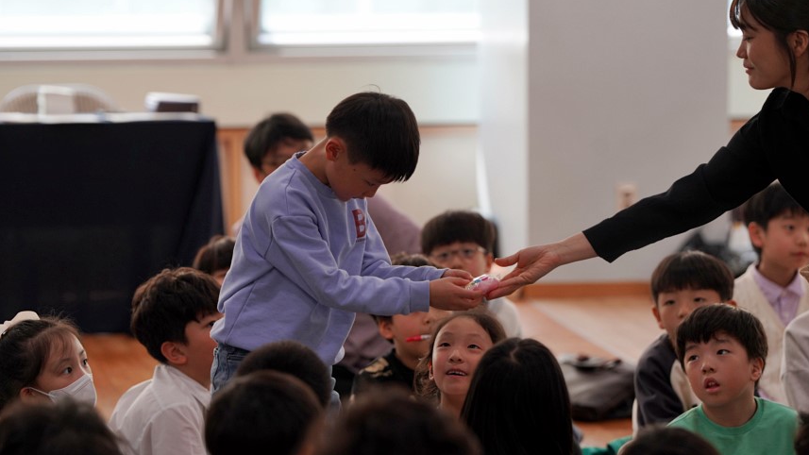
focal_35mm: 187
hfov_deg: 11.5
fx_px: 4011
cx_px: 424
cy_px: 173
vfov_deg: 6.5
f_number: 4
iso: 640
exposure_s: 1/200
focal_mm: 170
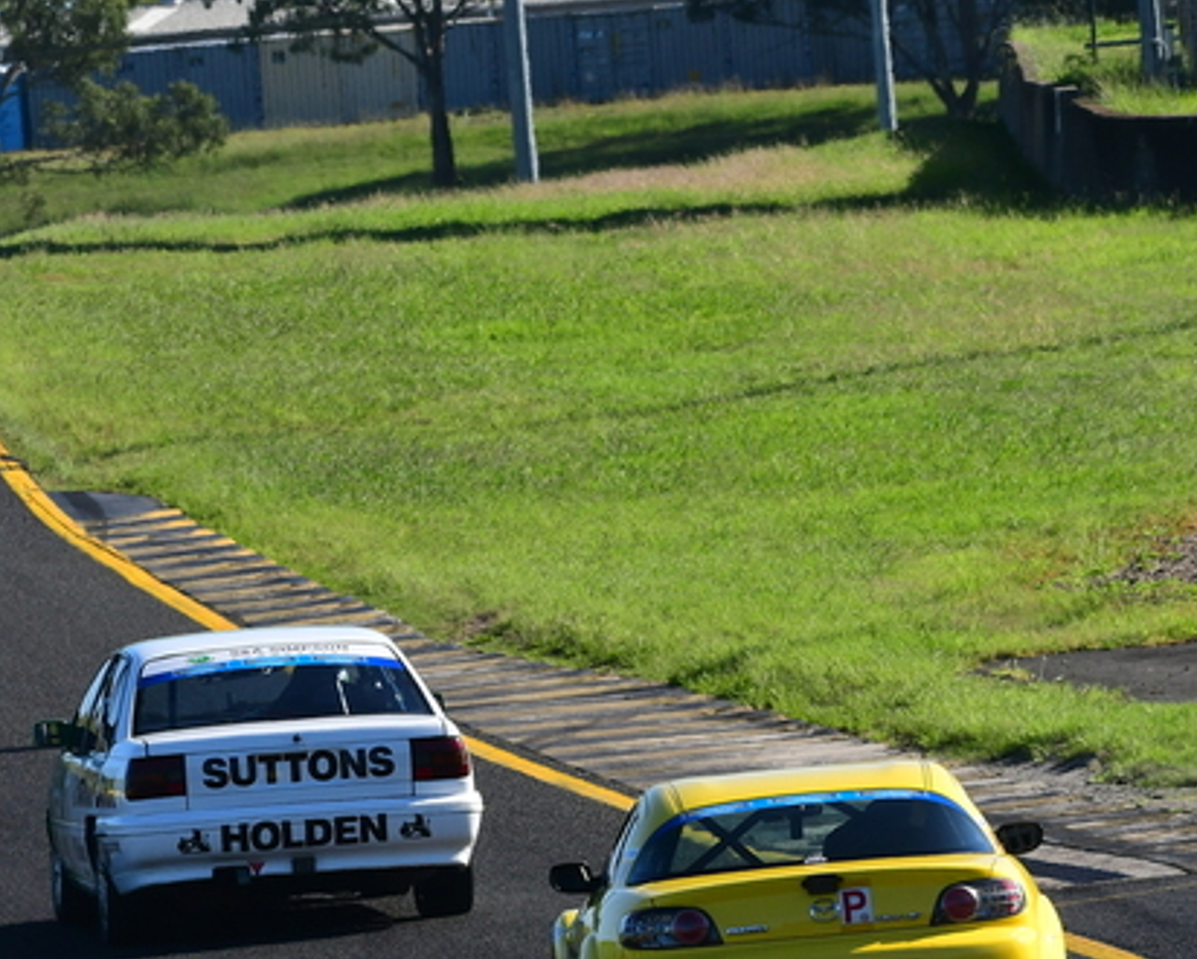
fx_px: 20344
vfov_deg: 2.7
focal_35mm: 574
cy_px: 693
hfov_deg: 3.4
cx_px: 735
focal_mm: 210
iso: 500
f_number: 11
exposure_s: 1/640
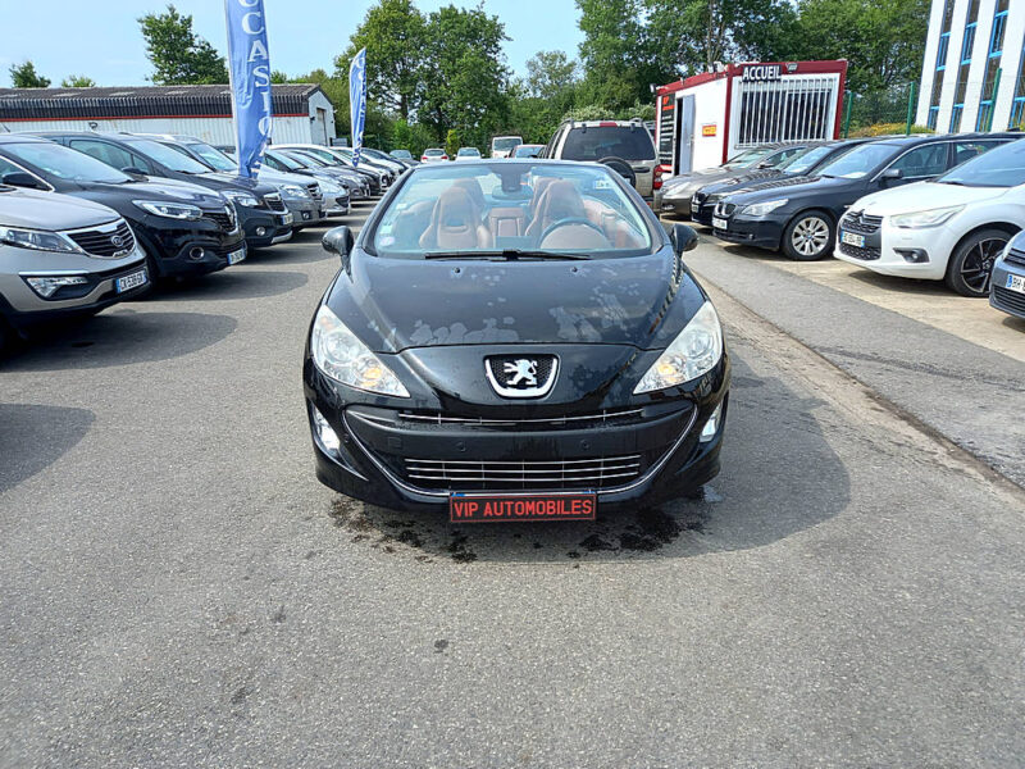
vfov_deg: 54.9
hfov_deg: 69.4
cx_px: 512
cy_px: 384
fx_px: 740
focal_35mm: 25
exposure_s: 1/444
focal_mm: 4.6
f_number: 2
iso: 25
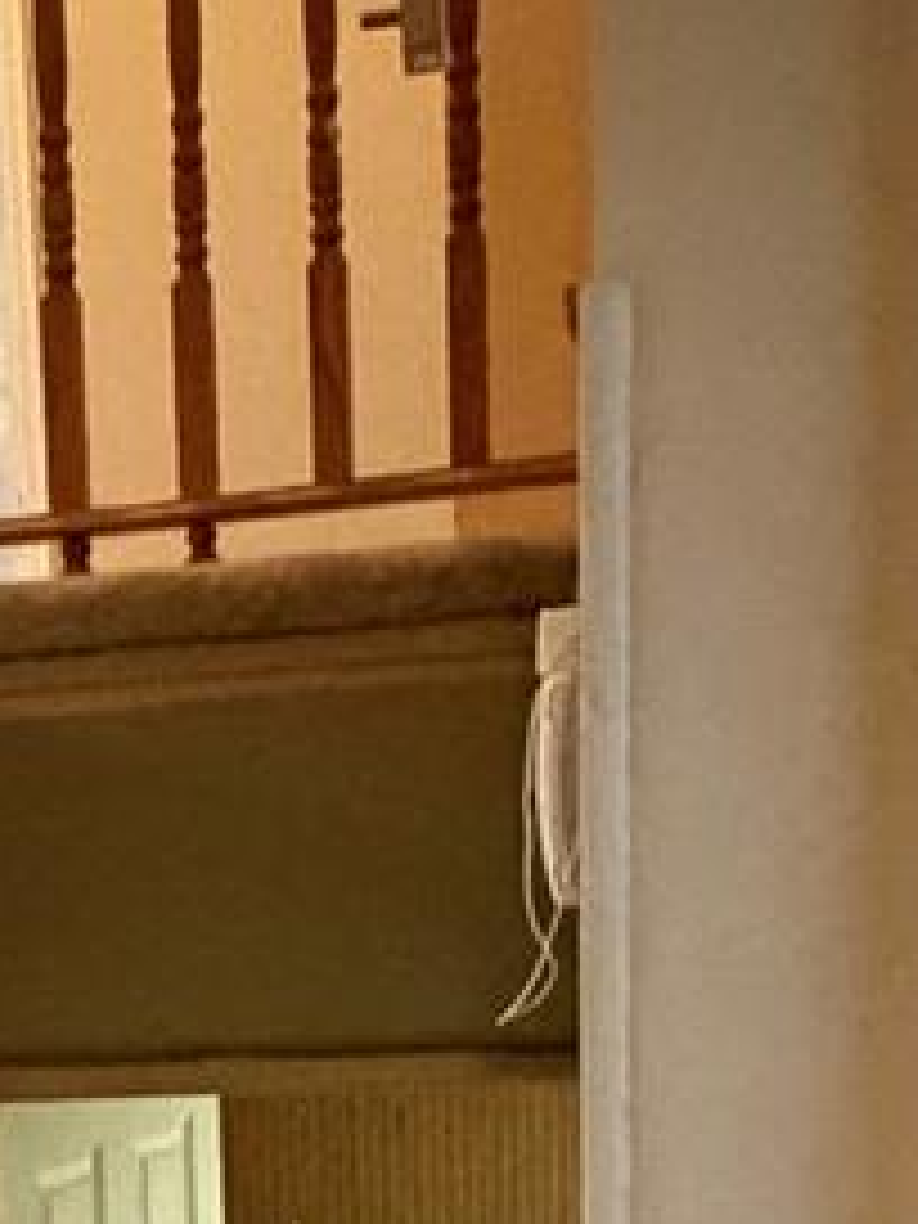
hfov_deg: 17.6
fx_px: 2793
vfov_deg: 22.9
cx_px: -234
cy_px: 1422
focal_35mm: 79
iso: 1000
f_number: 2.2
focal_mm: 2.22
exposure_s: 1/40
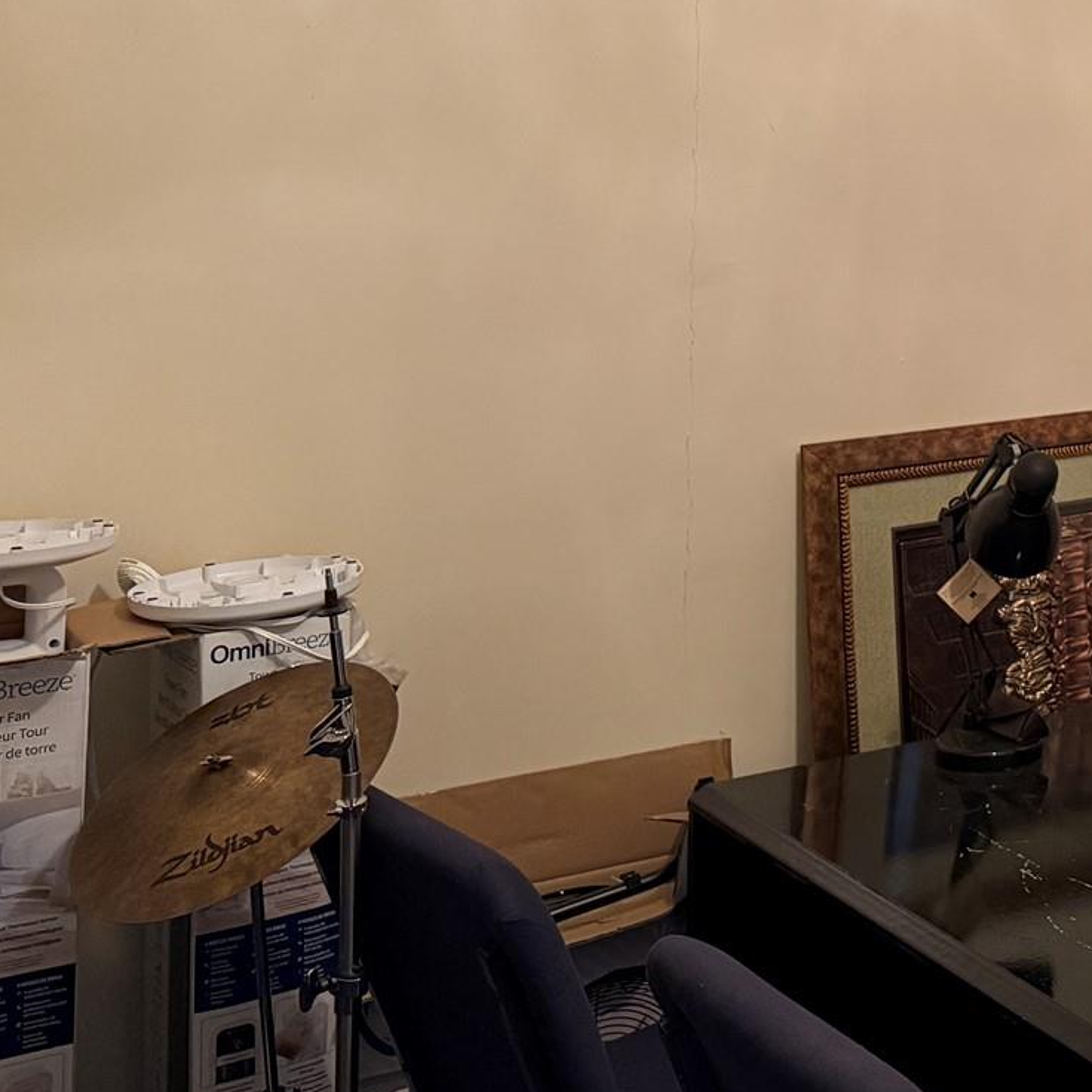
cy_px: 16
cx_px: 1349
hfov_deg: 25.7
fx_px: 2106
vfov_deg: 27.5
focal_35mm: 59
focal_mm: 6.76
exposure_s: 1/60
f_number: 1.78
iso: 400
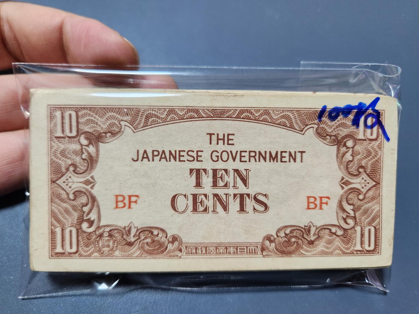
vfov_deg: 58.9
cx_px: 210
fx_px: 278
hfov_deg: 73.9
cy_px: 157
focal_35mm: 23
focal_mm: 5.4
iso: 800
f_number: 1.8
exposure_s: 1/100
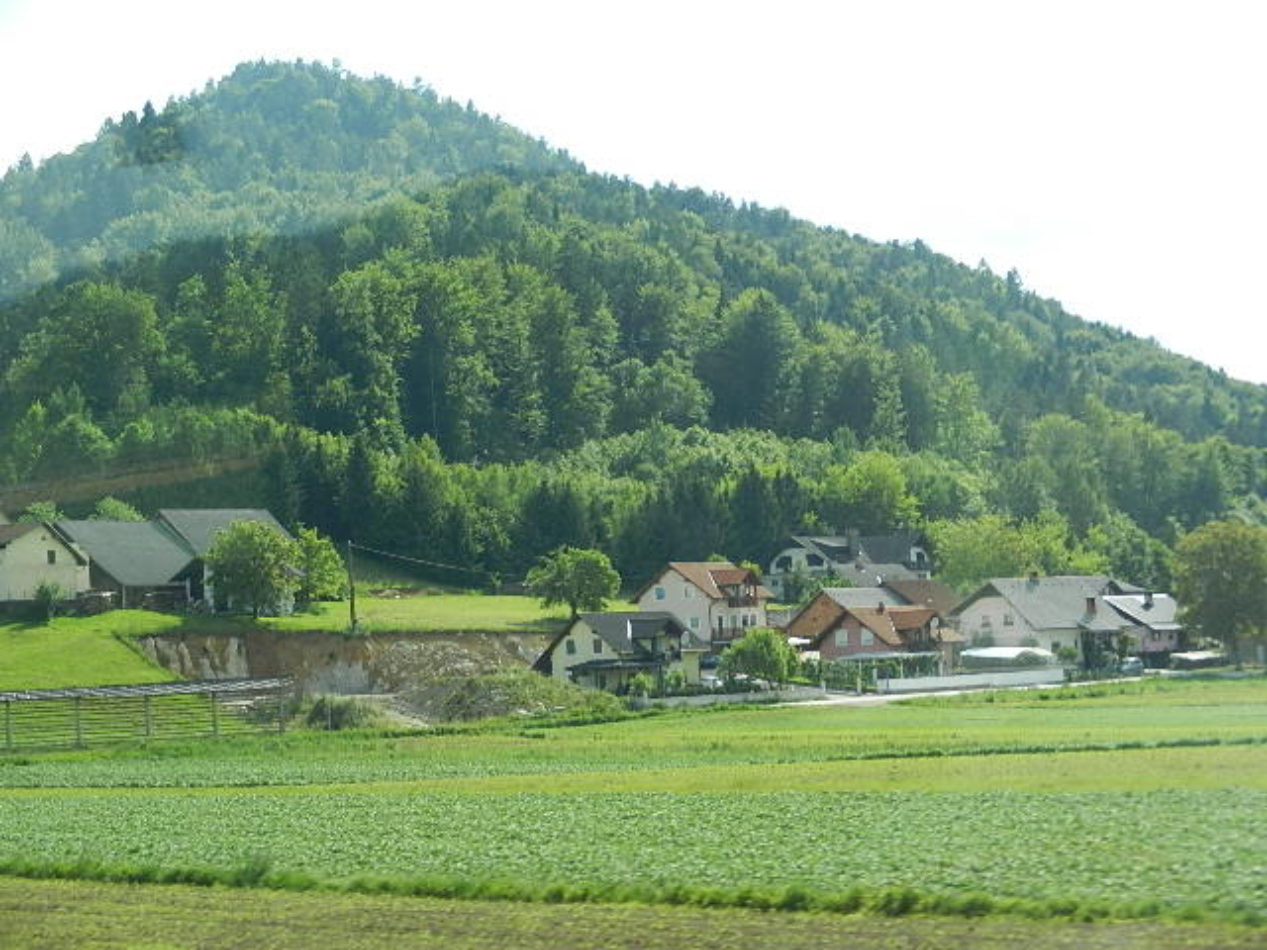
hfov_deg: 25.0
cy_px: 475
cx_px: 634
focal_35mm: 78
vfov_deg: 18.9
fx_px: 2855
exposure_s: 1/200
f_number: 4.8
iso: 160
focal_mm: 14.1
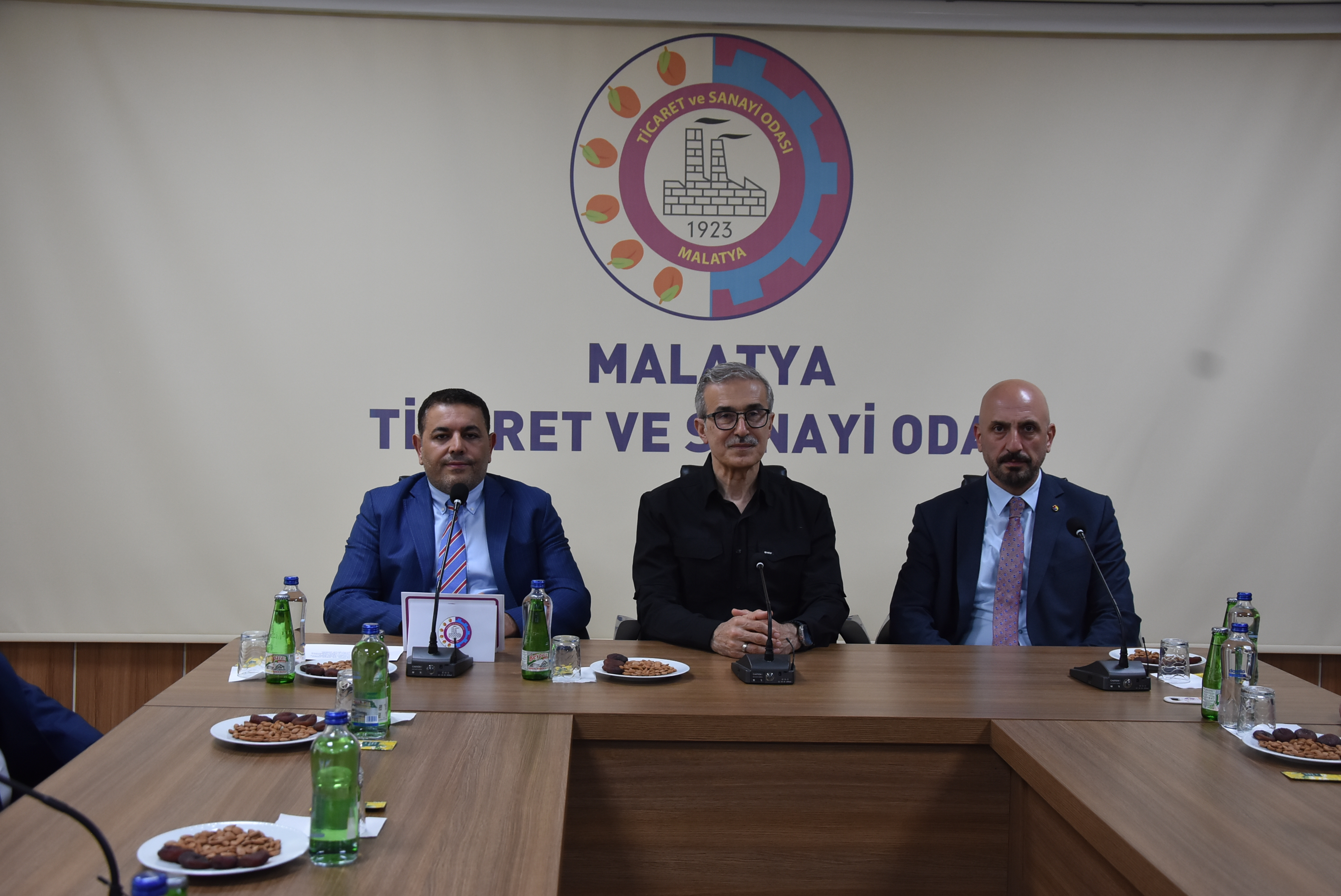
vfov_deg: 34.3
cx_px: 670
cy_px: 448
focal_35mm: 39
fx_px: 1454
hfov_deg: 49.5
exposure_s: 1/100
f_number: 5
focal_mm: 26
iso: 800
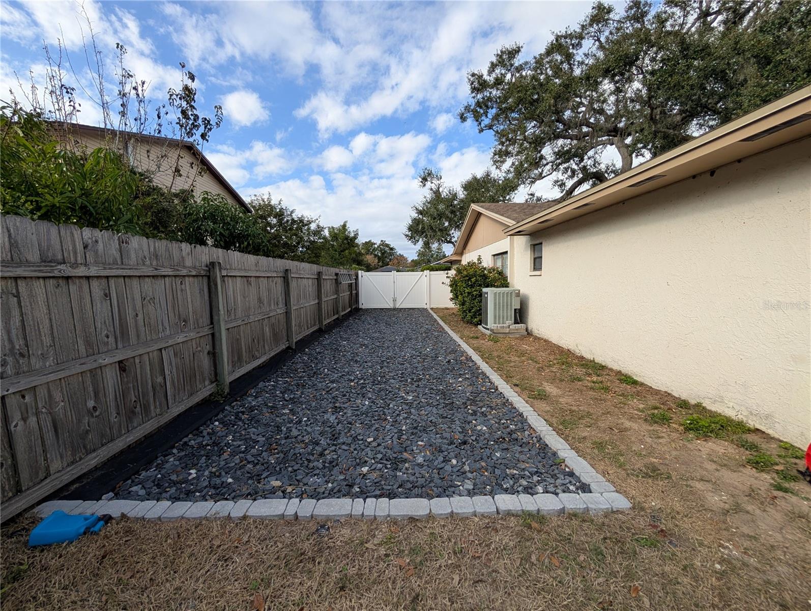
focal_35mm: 12
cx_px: 406
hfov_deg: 110.5
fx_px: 282
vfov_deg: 94.6
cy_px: 306
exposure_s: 1/1828
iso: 55
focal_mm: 2.02
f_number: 1.7
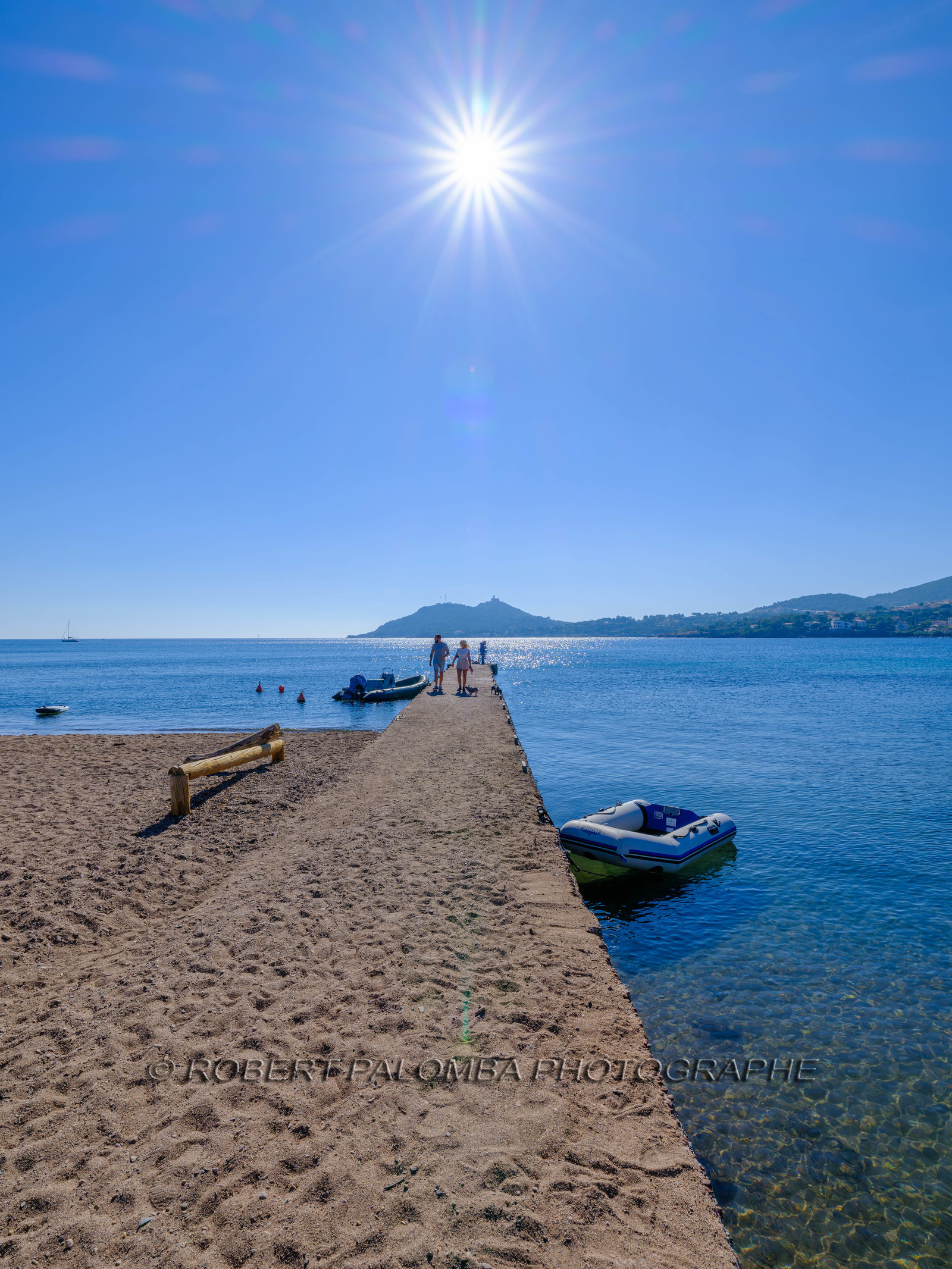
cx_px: 476
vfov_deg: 87.8
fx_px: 660
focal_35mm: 18
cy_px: 634
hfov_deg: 71.6
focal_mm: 23.1
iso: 320
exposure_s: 1/250
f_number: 16
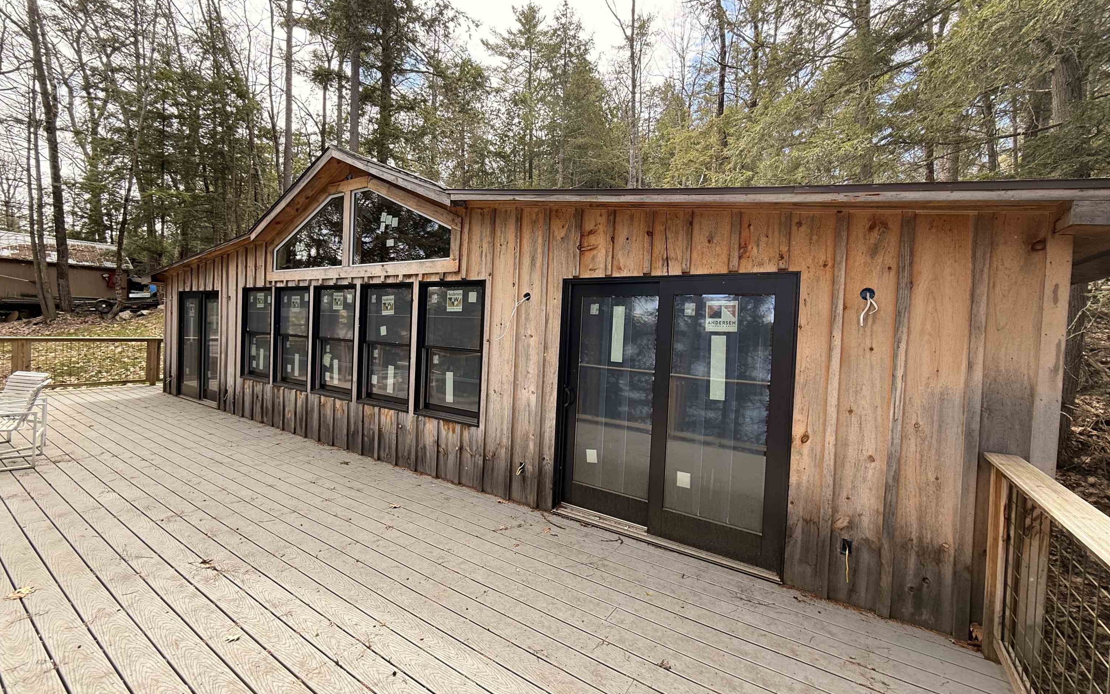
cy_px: 340
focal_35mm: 15
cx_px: 558
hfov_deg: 101.5
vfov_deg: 74.8
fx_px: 454
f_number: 2.2
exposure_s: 1/204
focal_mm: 2.22
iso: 50
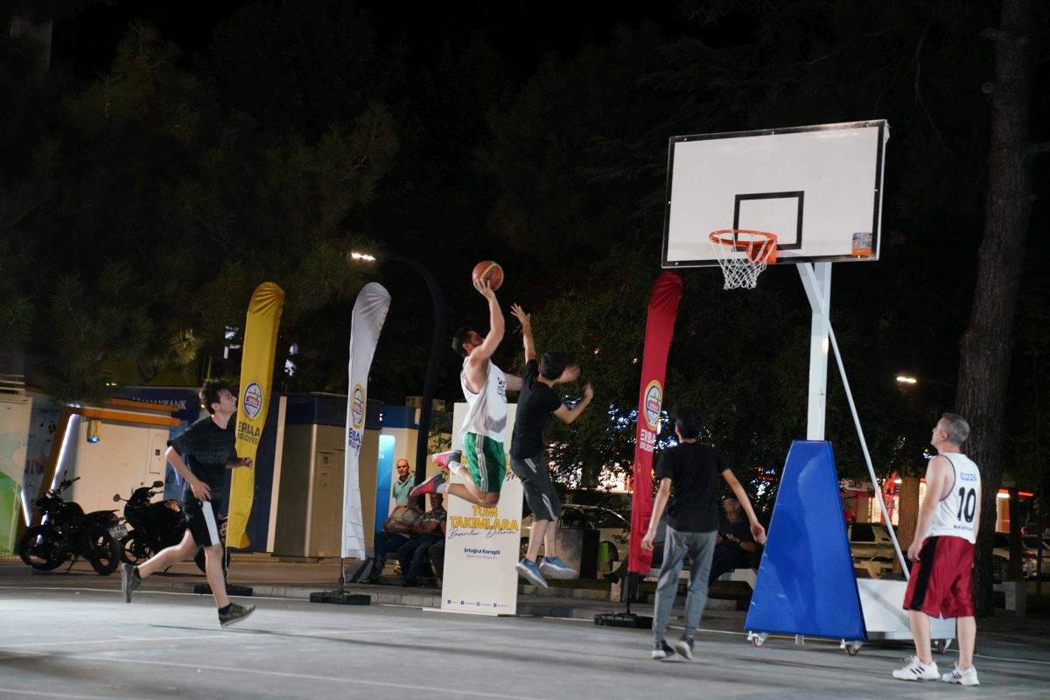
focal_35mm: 70
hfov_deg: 28.8
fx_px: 2042
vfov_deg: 19.5
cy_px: 350
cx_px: 525
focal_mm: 70
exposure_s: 1/160
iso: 5000
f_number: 2.8
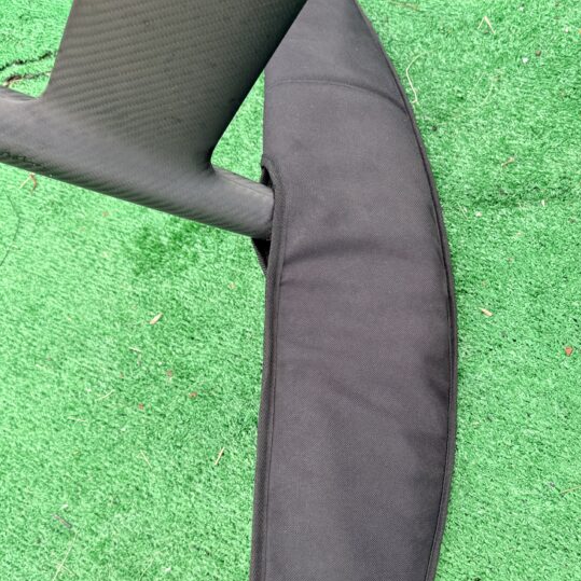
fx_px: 798
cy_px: 367
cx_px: 396
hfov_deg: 39.5
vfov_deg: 39.7
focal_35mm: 42
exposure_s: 1/121
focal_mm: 6.76
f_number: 1.78
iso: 64
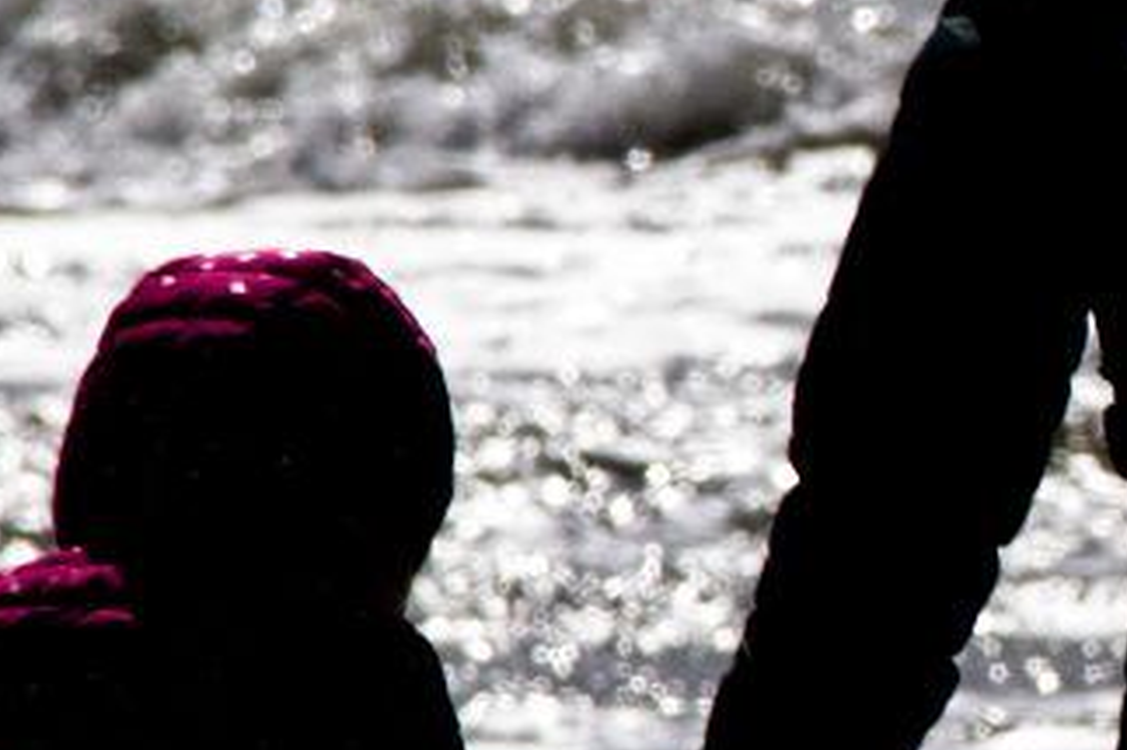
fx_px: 104565
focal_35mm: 3342
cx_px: 1539
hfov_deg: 0.6
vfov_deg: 0.4
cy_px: 70
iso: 400
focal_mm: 300
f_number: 11
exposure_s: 1/800
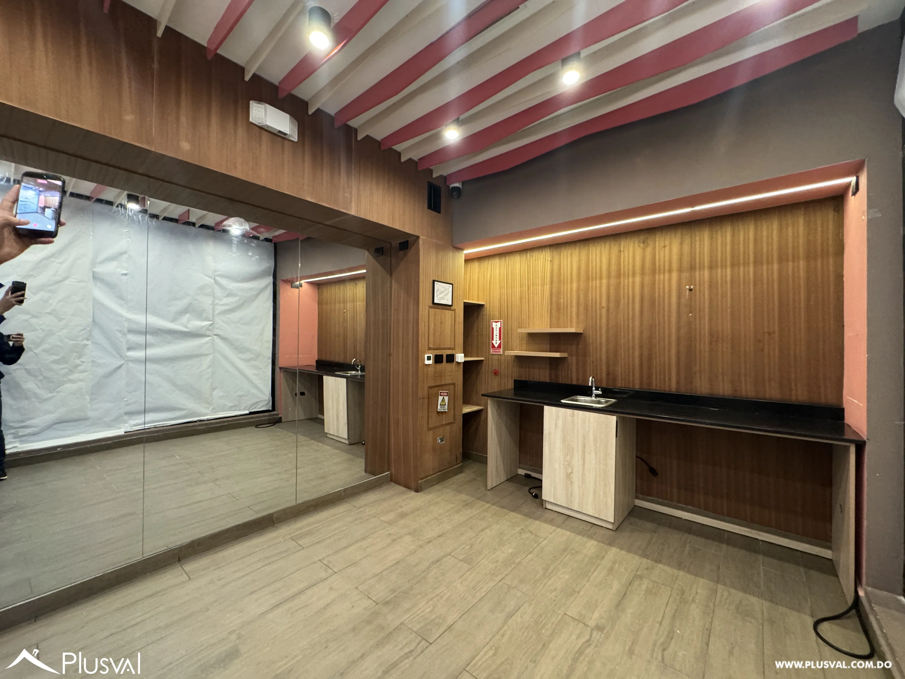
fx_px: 366
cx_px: 452
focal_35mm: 14
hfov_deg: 102.1
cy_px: 340
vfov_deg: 85.7
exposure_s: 1/60
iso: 640
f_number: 2.2
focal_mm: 2.22
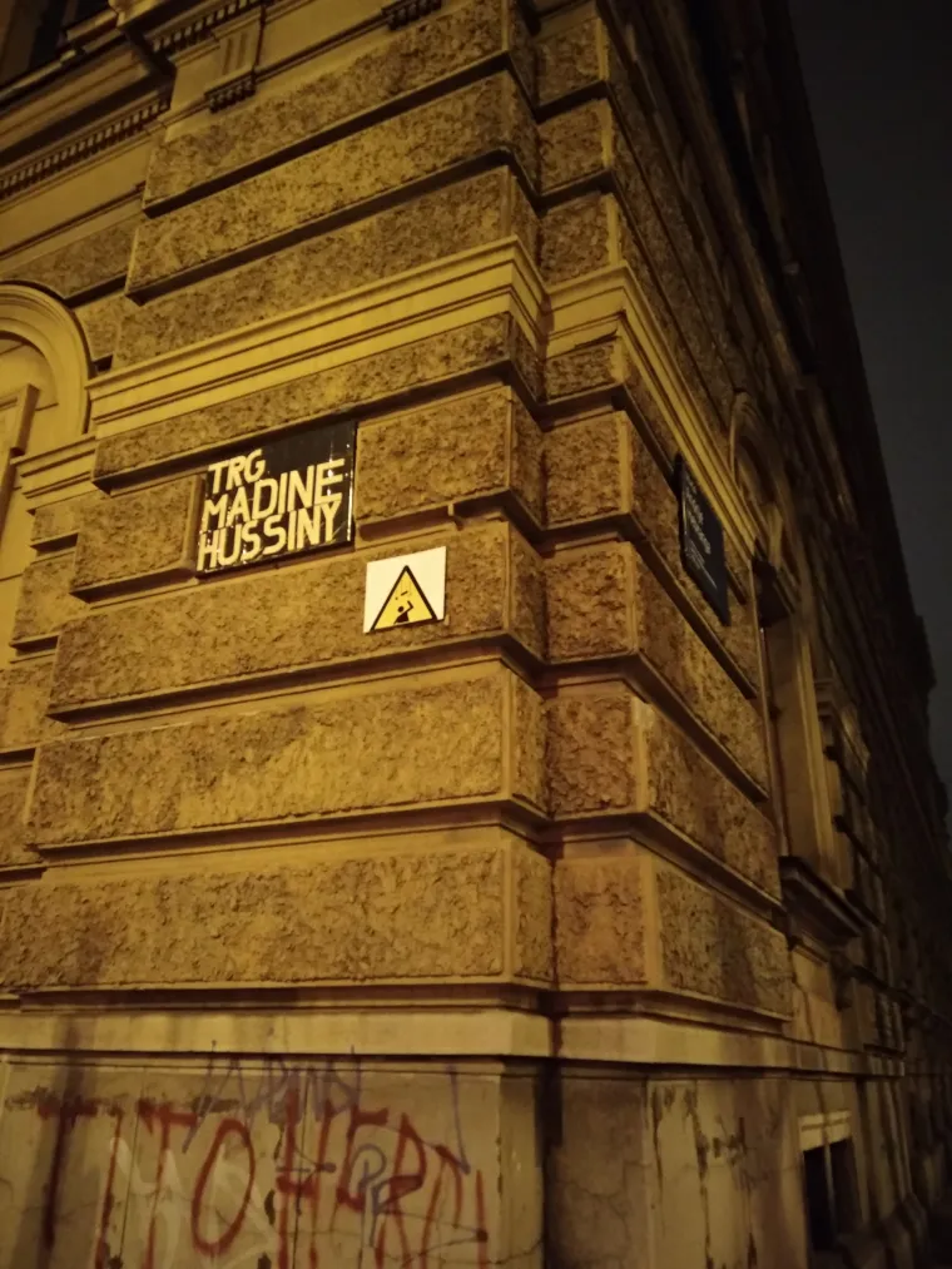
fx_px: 953
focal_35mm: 26
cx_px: 476
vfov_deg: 67.3
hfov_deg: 53.1
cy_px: 634
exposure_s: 1/17
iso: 6400
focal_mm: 3.81
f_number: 2.2
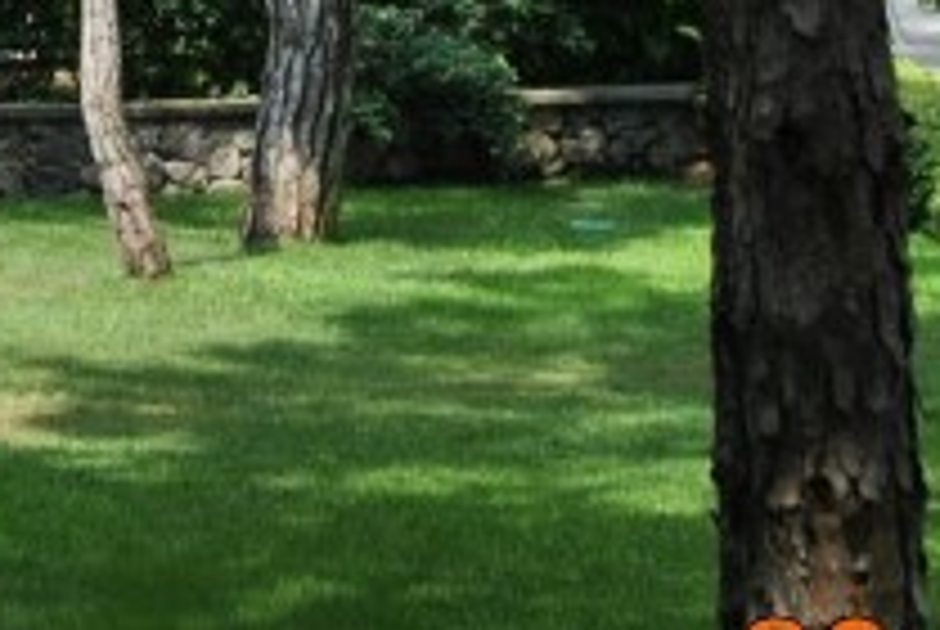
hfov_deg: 10.3
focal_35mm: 198
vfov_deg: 6.7
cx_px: -74
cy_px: -792
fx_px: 5177
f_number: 6.3
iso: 100
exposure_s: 1/160
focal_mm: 24
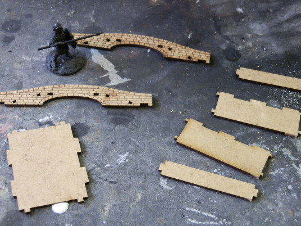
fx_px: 530
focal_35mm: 61
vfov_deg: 24.0
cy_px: 113
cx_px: 150
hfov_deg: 31.7
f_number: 3.7
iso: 200
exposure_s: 1/8
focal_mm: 10.99
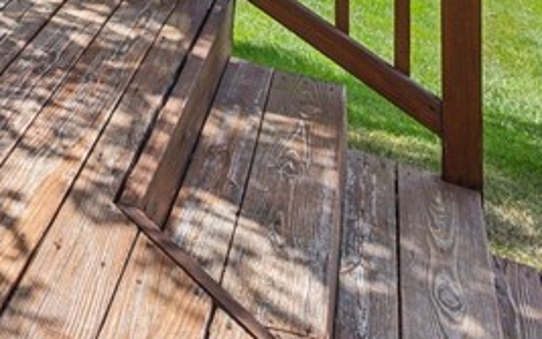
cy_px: -359
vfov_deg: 16.4
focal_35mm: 58
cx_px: -381
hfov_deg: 23.2
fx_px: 857
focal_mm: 14
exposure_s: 1/125
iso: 80
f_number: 11
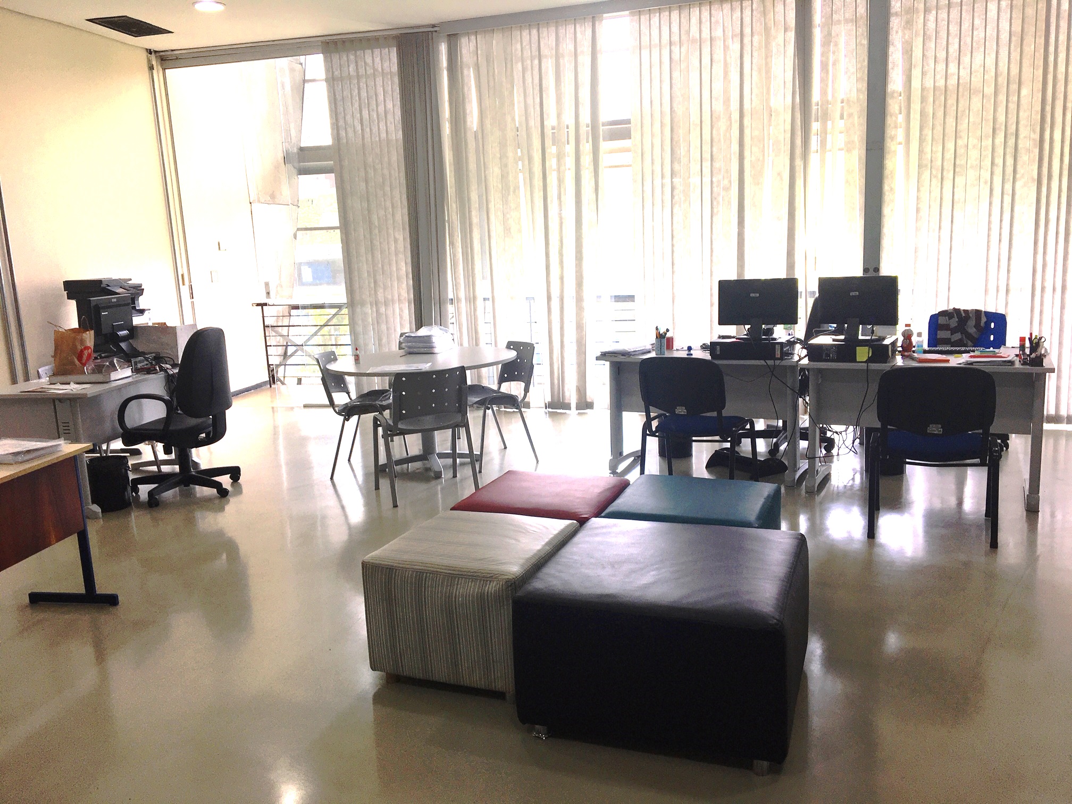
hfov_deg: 61.7
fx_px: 898
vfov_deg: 48.2
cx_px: 536
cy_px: 402
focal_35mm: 29
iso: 25
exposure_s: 1/60
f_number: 2.2
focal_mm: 4.15
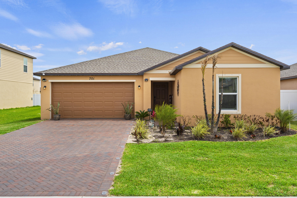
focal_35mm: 32
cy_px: 99
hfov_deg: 58.7
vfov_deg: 41.1
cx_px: 148
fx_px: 264
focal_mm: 32
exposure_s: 1/50
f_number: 10
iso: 100
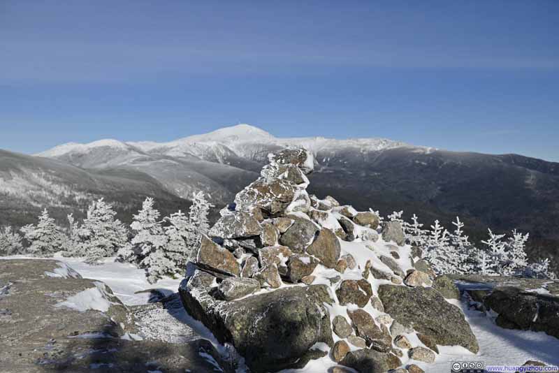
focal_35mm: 38
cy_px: 186
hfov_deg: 50.7
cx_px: 280
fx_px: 590
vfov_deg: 35.1
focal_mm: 38
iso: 100
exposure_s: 1/2500
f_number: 5.6
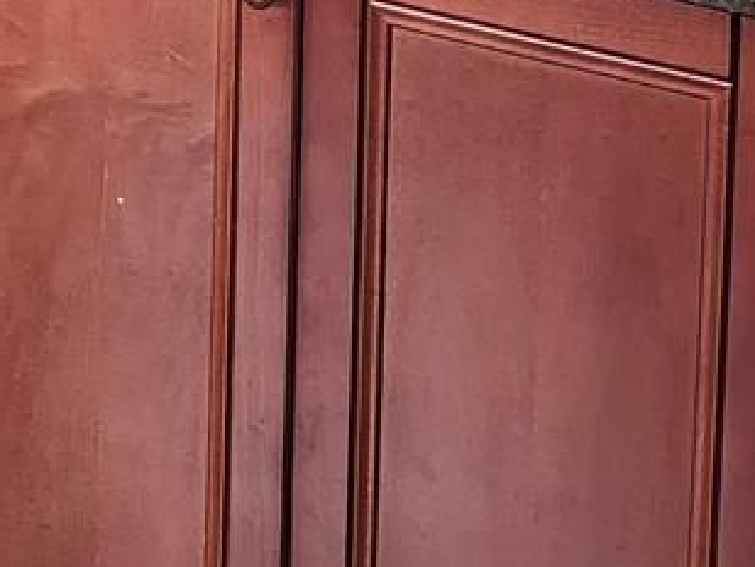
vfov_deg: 10.6
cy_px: -799
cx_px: -127
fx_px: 2596
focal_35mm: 119
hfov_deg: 16.0
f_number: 1.8
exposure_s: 1/120
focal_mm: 5.54
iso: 200
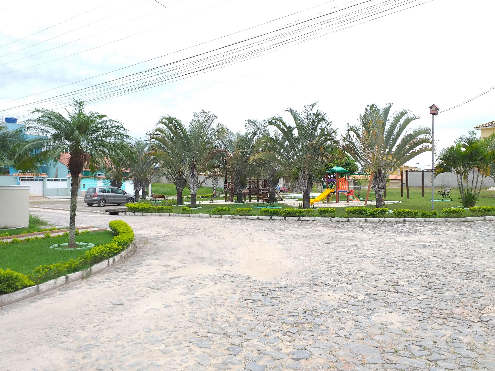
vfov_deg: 53.1
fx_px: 372
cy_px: 186
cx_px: 248
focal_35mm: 26
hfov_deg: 67.3
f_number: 1.9
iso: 40
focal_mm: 3.6
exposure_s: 1/195
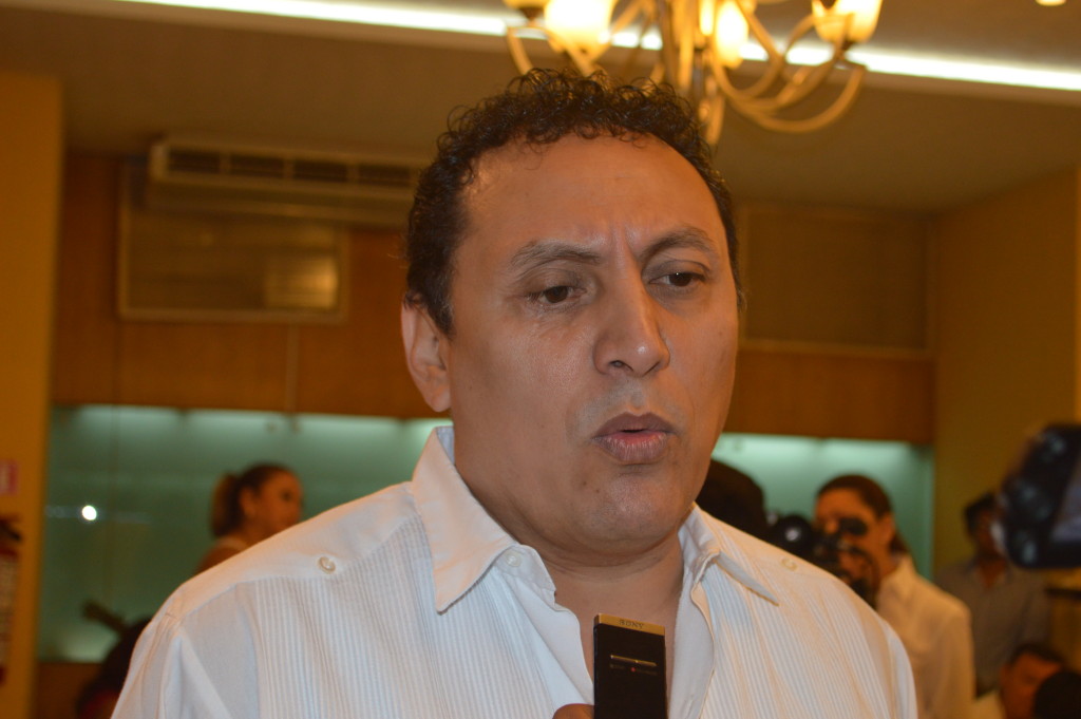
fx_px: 1890
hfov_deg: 31.9
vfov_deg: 21.5
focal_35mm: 63
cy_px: 360
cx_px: 540
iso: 640
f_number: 5.3
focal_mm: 42
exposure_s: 1/60
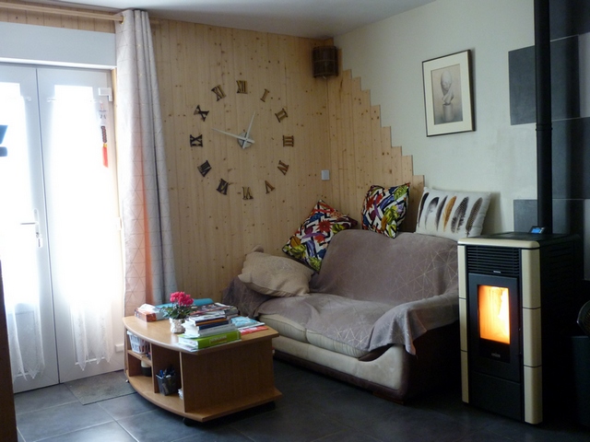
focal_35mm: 33
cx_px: 295
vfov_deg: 42.9
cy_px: 221
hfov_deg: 55.4
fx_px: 562
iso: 250
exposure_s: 1/30
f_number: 2.8
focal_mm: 5.5
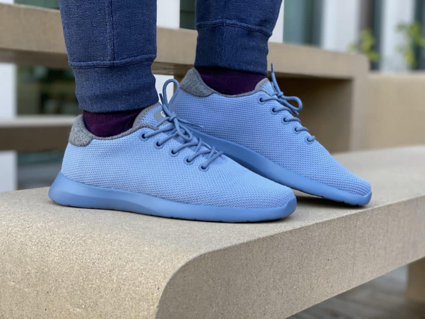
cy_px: 160
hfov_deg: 36.8
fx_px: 638
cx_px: 212
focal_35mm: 52
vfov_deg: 28.0
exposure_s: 1/122
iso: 160
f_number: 2
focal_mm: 6
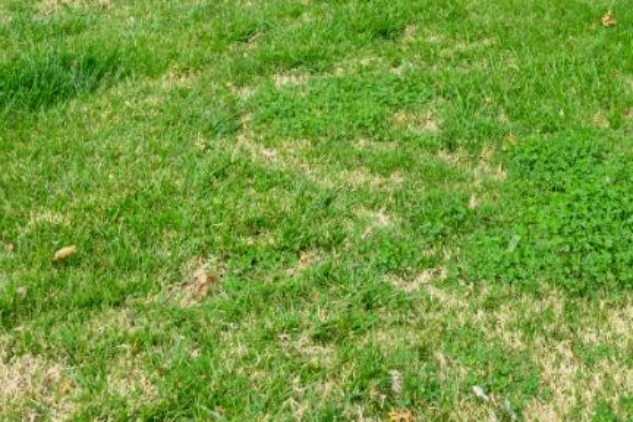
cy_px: -255
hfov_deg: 33.6
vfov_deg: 19.3
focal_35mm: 59
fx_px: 1037
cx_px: 423
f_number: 11
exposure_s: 1/20
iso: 100
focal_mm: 17
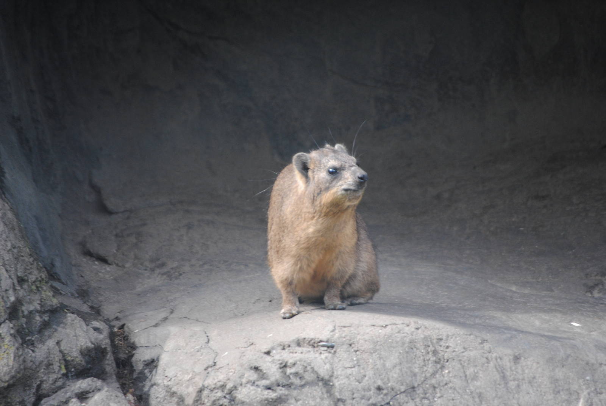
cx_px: 303
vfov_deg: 4.6
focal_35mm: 300
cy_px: 203
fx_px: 5056
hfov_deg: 6.9
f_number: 5.6
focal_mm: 200
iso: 400
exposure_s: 1/160
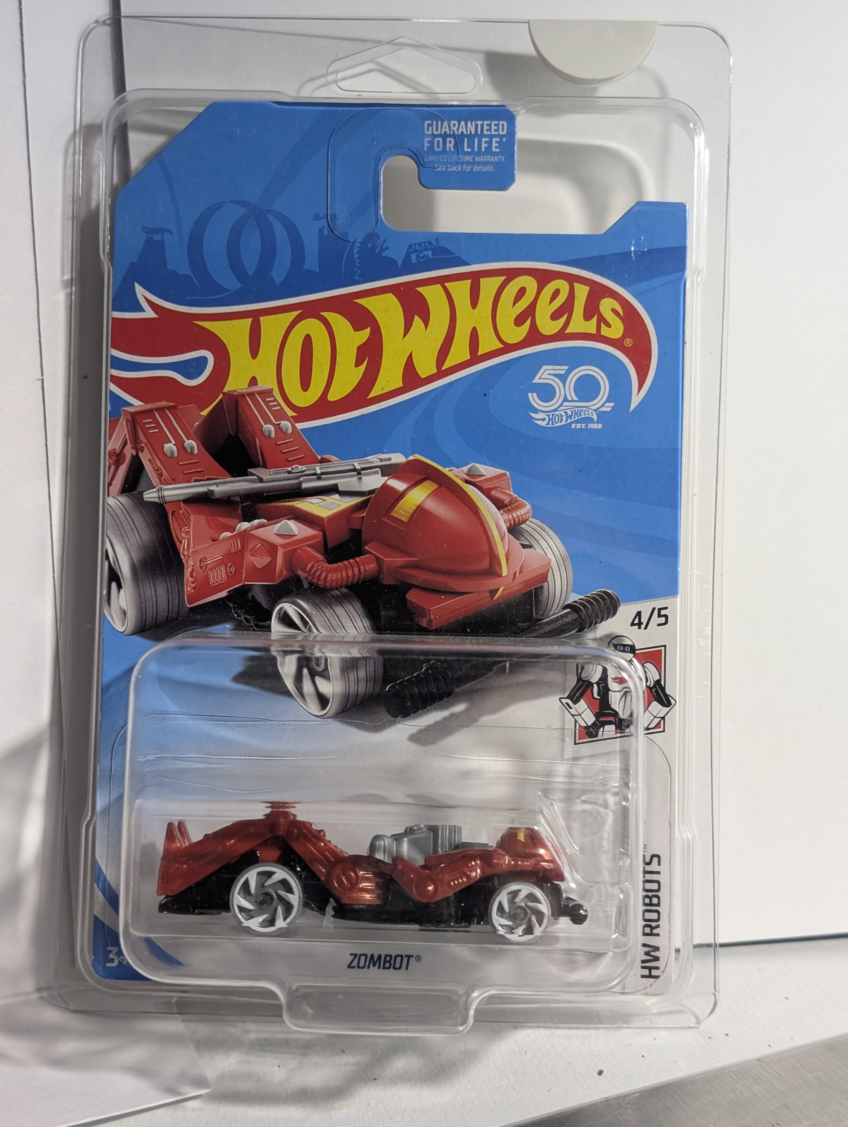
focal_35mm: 49
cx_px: 424
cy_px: 564
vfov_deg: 38.9
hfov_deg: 29.7
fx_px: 1596
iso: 168
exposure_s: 1/51.7
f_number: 1.68
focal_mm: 6.9
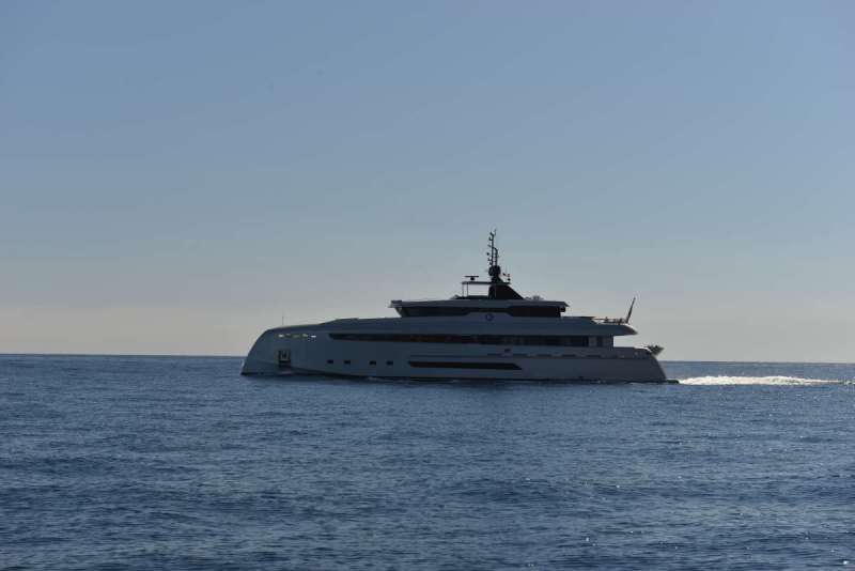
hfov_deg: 28.8
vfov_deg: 19.5
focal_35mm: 70
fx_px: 1663
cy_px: 286
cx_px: 428
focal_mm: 70
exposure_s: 1/250
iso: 125
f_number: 8
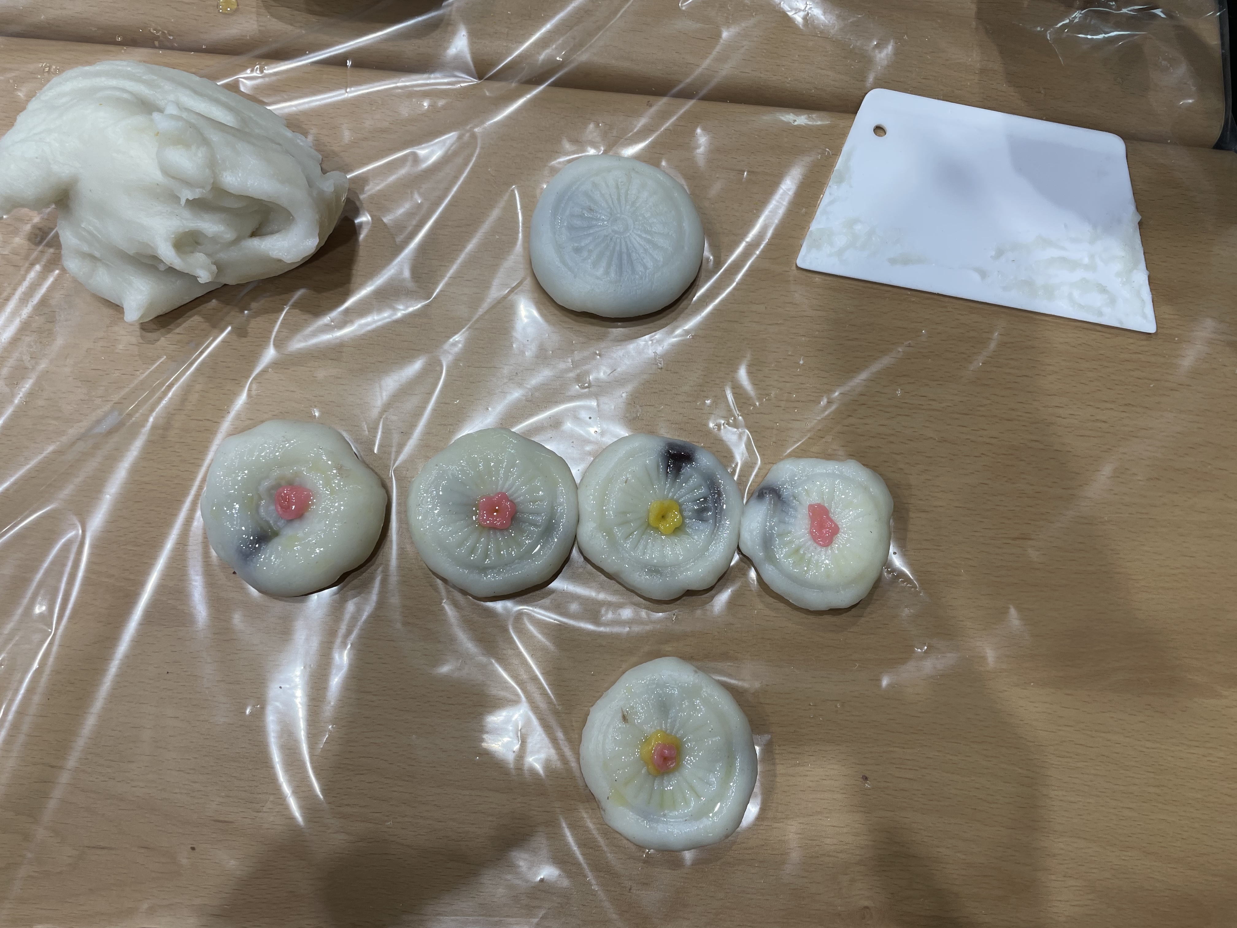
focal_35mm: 26
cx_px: 618
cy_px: 464
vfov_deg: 53.1
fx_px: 929
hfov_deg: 67.3
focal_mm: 4.2
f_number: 1.6
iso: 32
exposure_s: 1/120
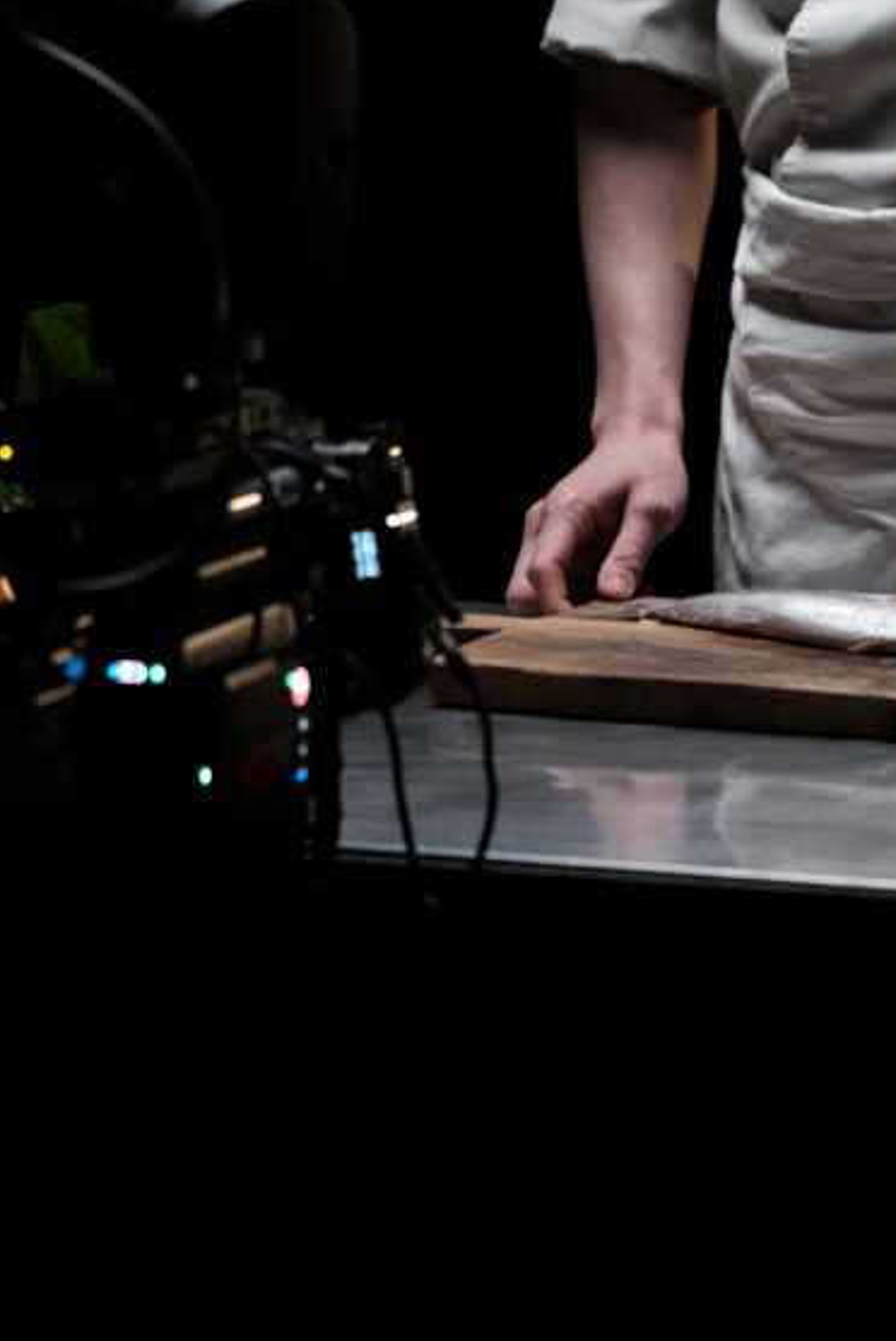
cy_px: 725
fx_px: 9246
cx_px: 668
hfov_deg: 5.5
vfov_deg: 8.3
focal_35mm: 248
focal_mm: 90
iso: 1600
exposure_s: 1/160
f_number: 2
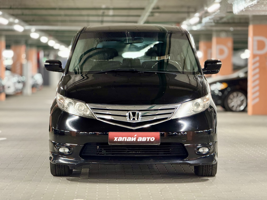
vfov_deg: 12.3
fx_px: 926
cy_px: 100
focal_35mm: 120
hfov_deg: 16.4
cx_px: 134
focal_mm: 15.66
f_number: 2.8
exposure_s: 1/33
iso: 500
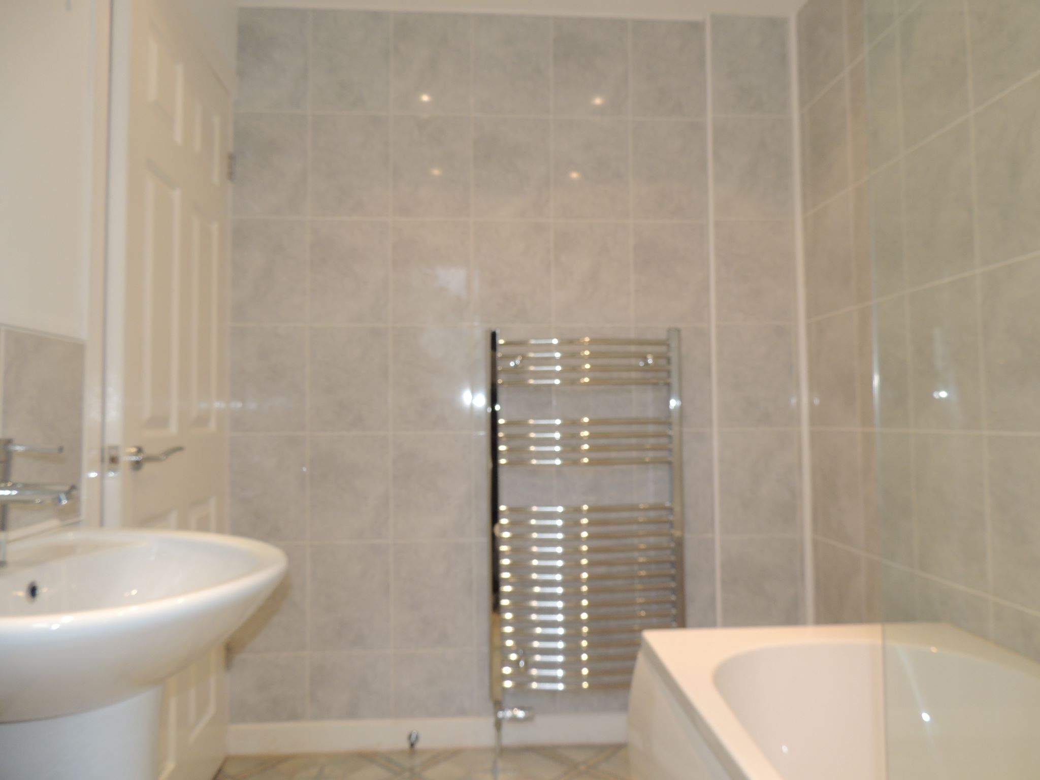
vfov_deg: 56.8
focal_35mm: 24
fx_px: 721
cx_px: 520
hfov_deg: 71.6
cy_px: 390
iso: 100
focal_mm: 4.3
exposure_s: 1/40
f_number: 3
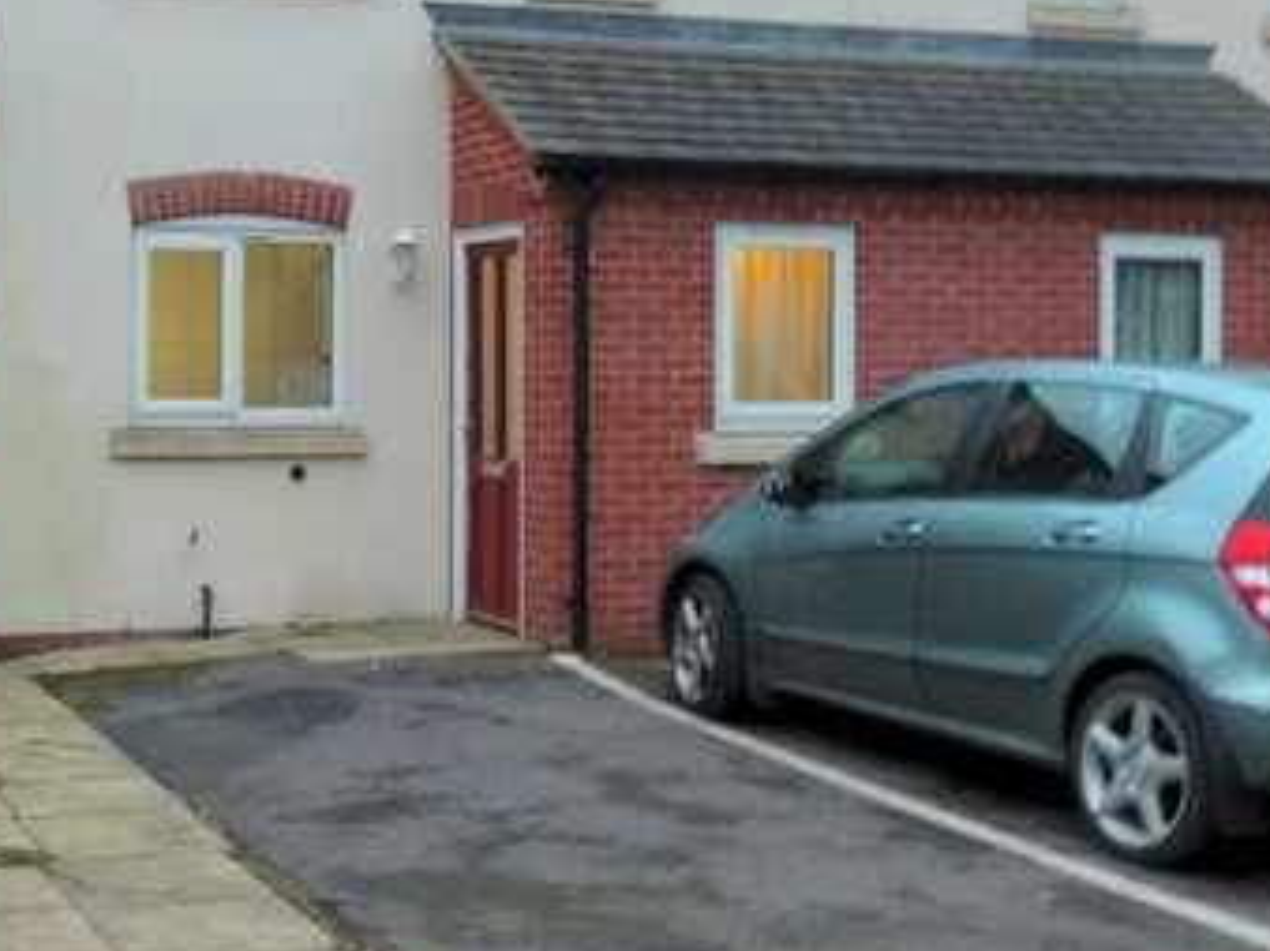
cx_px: 240
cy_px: 365
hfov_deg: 30.4
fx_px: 2274
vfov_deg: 23.6
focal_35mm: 62
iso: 400
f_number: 3.1
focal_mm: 5.3
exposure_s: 1/25
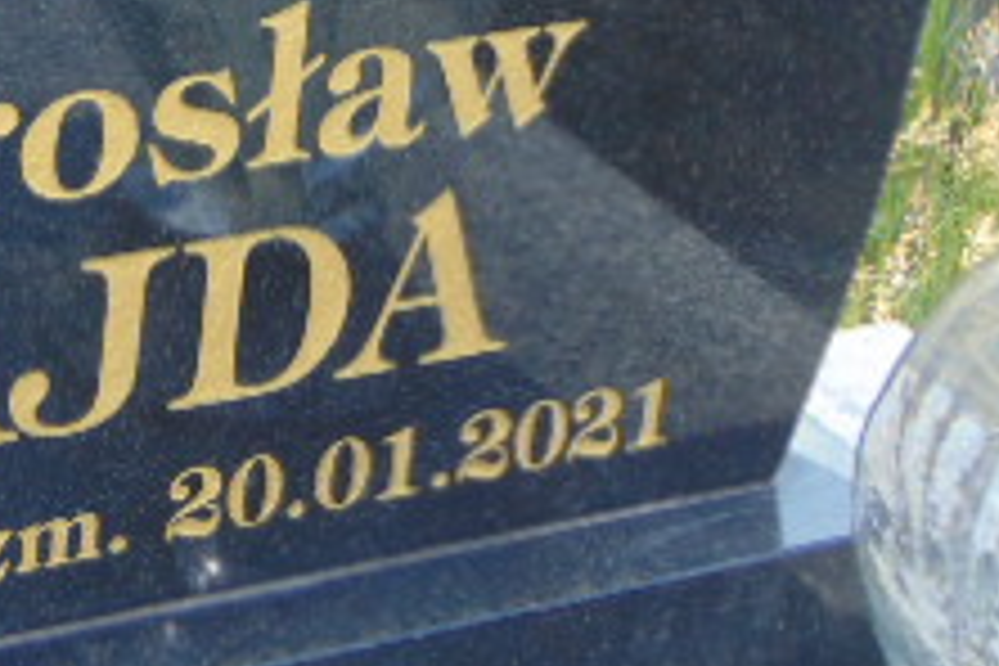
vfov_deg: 9.0
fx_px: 4162
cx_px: -140
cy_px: -126
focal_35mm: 150
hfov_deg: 13.4
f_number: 3.5
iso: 80
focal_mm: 9
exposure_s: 1/250
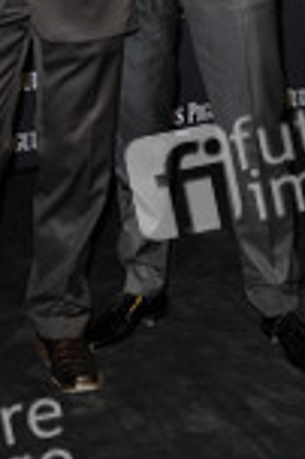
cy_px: 18
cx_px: 6
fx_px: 1681
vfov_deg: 15.3
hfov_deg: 10.3
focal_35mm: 132
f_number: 6.3
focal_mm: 50
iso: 400
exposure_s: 1/160
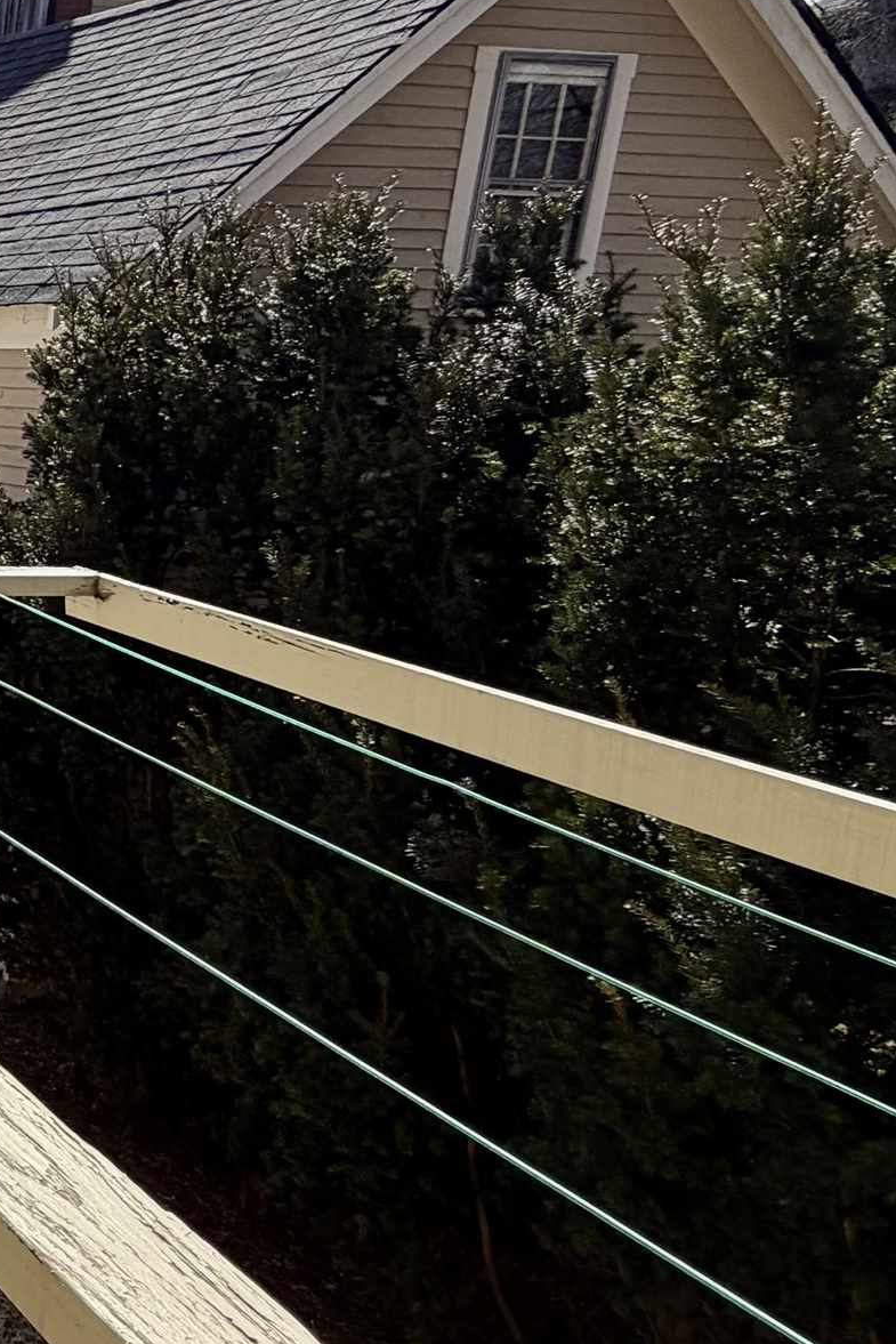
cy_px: 569
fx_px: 1418
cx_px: -746
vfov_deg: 50.5
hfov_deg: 21.4
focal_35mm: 38
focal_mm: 2.22
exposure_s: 1/770
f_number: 2.2
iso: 20
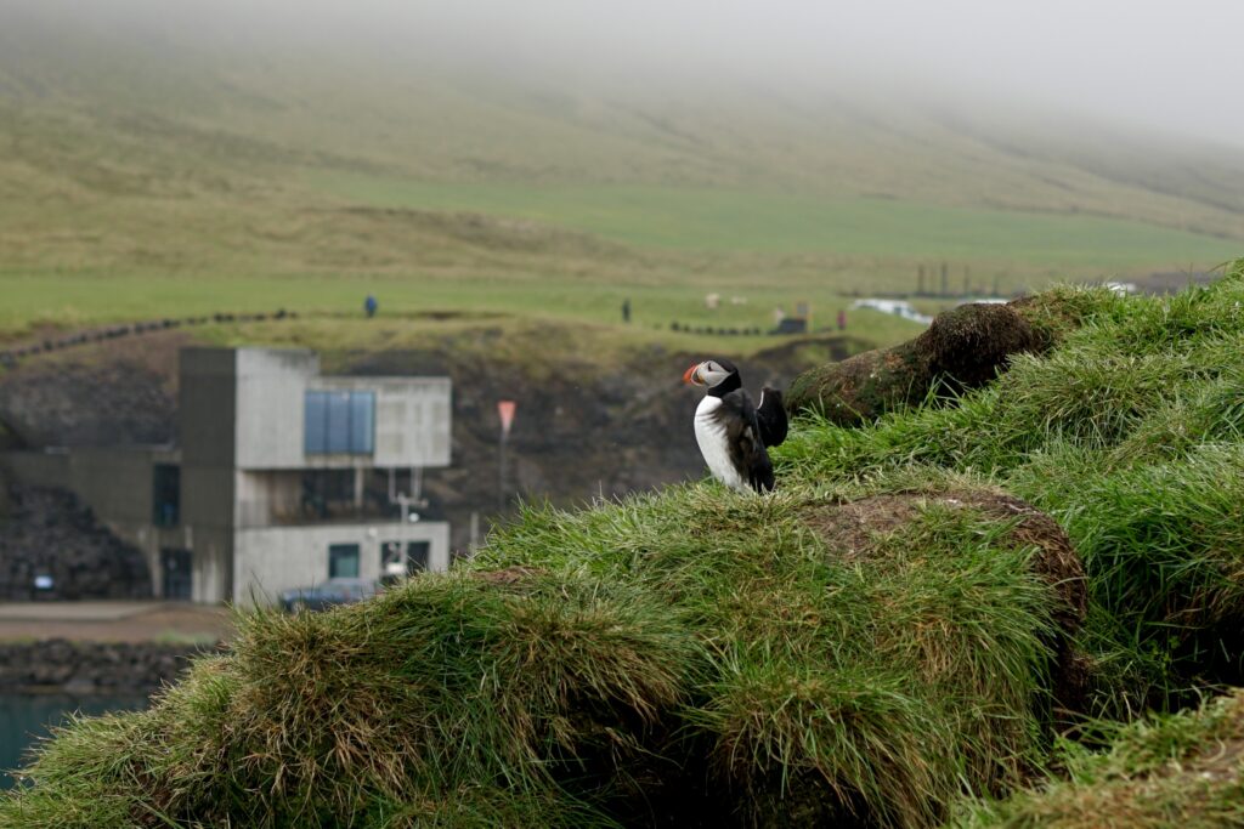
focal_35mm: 35
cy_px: 414
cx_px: 622
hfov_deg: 54.4
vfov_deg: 37.9
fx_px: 1210
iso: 100
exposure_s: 1/500
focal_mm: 35
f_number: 2.8
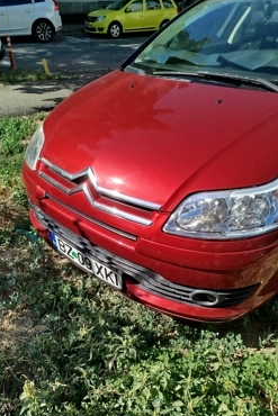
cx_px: 142
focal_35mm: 27
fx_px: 312
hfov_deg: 48.0
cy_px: 223
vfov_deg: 67.3
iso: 50
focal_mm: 5.31
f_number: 1.7
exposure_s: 1/803
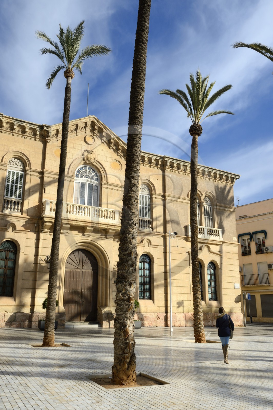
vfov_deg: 58.8
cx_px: 136
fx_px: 365
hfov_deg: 41.0
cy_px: 205
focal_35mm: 32
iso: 200
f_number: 13
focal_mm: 32
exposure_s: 1/250
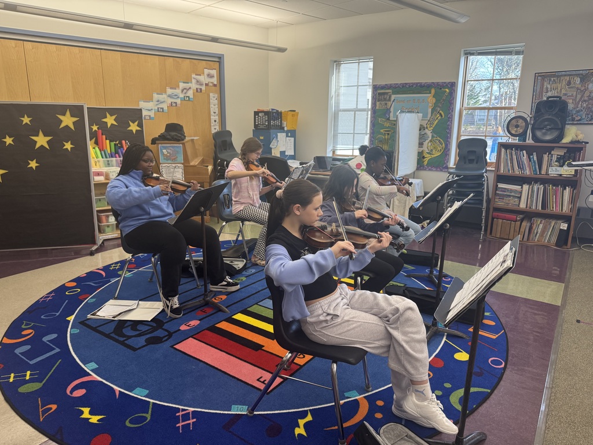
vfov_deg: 56.8
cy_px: 222
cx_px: 296
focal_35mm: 24
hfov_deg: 71.6
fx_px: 411
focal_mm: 6.76
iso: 200
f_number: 1.78
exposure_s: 1/120
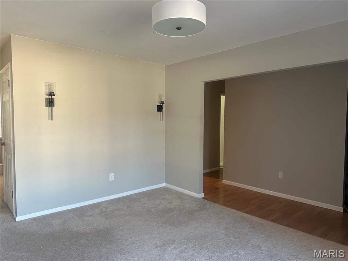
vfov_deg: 56.8
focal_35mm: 24
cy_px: 130
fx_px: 241
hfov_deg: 71.6
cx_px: 174
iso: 200
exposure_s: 1/121
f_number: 1.78
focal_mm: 6.86
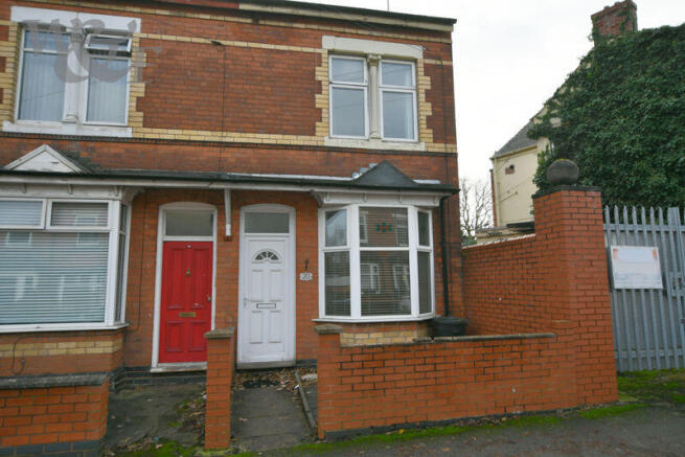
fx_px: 400
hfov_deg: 81.2
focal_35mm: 21
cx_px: 342
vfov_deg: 59.5
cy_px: 228
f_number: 5.6
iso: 100
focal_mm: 14
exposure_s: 1/125
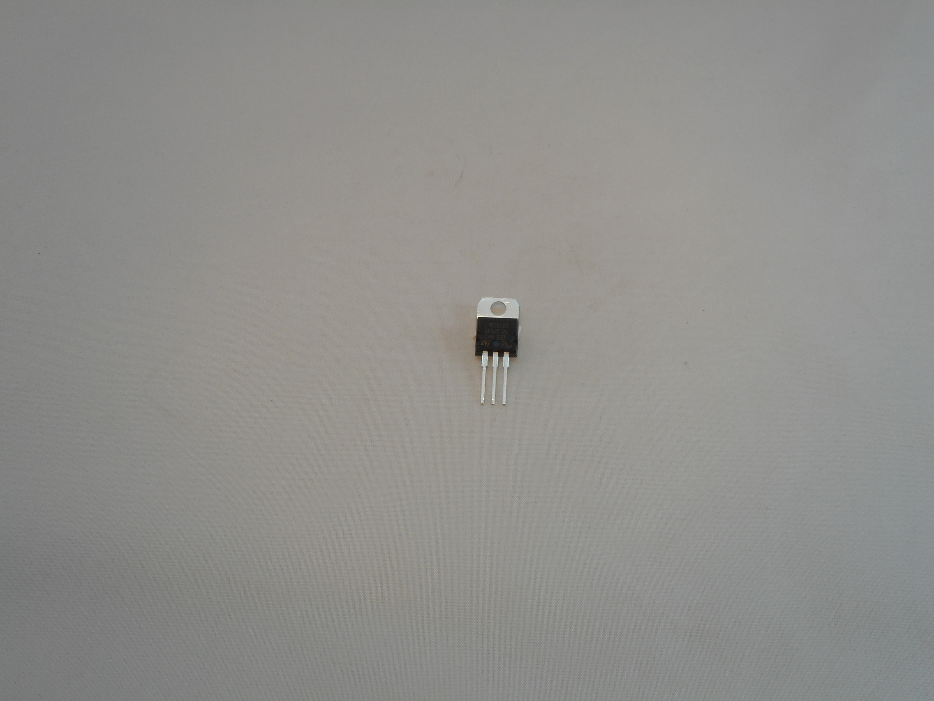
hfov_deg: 32.7
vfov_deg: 24.8
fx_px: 1592
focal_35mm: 59
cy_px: 350
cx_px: 467
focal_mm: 10.5
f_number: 5.1
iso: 80
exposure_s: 1/30
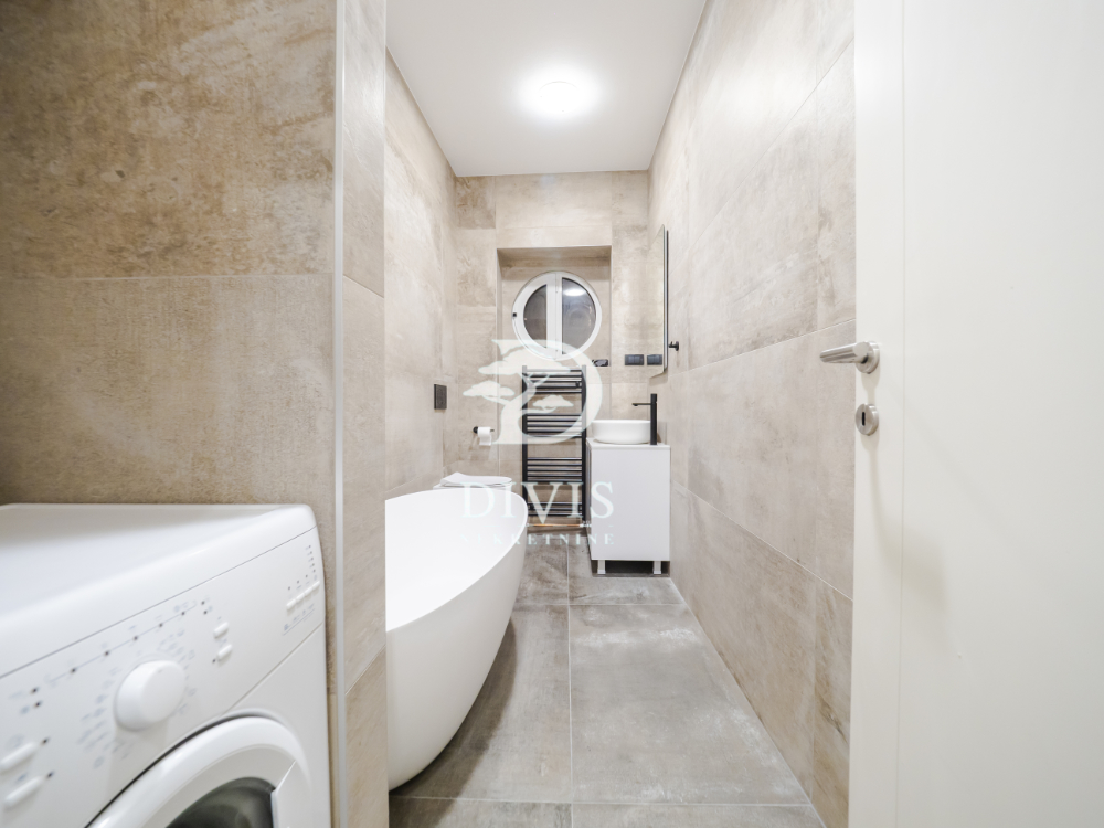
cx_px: 552
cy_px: 414
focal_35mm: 14
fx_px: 446
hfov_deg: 102.1
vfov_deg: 85.7
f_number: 4
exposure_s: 1/15
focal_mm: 7
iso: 400
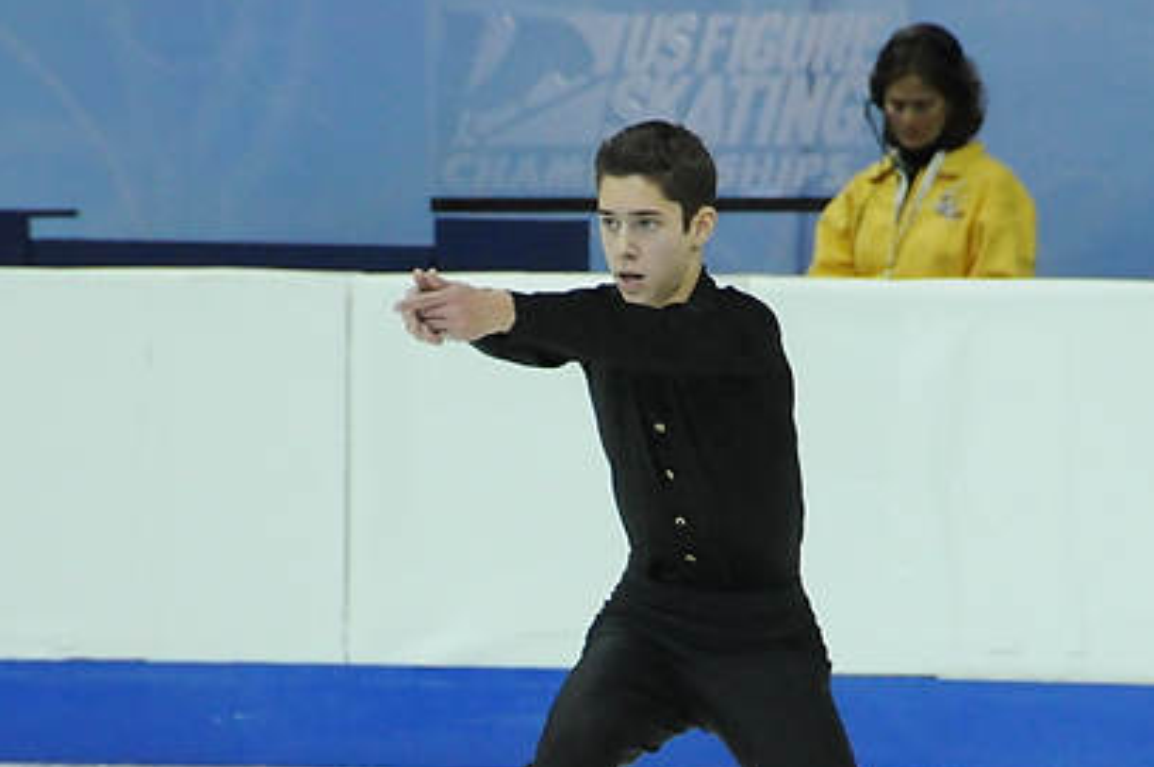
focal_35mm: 588
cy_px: 610
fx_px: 18826
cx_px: 583
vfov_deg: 2.3
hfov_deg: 3.5
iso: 3200
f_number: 5.6
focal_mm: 200
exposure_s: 1/800
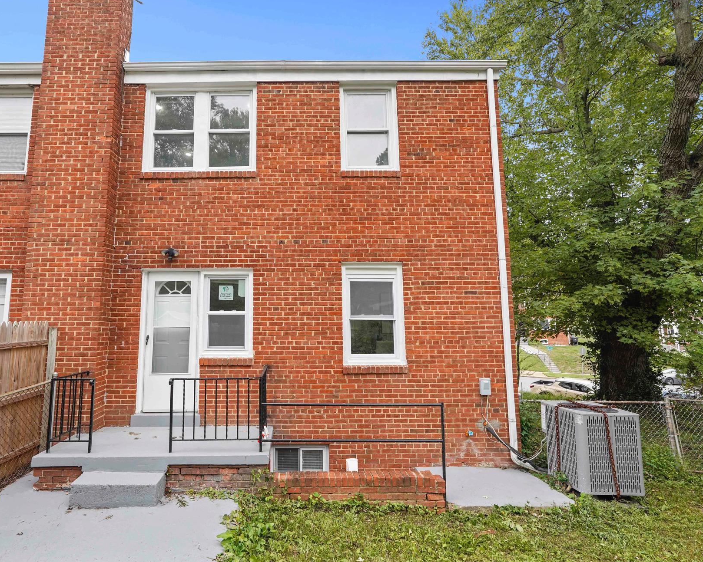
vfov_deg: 70.8
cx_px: 298
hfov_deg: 82.7
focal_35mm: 19
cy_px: 270
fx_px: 395
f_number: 5
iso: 100
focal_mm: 16
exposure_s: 1/50
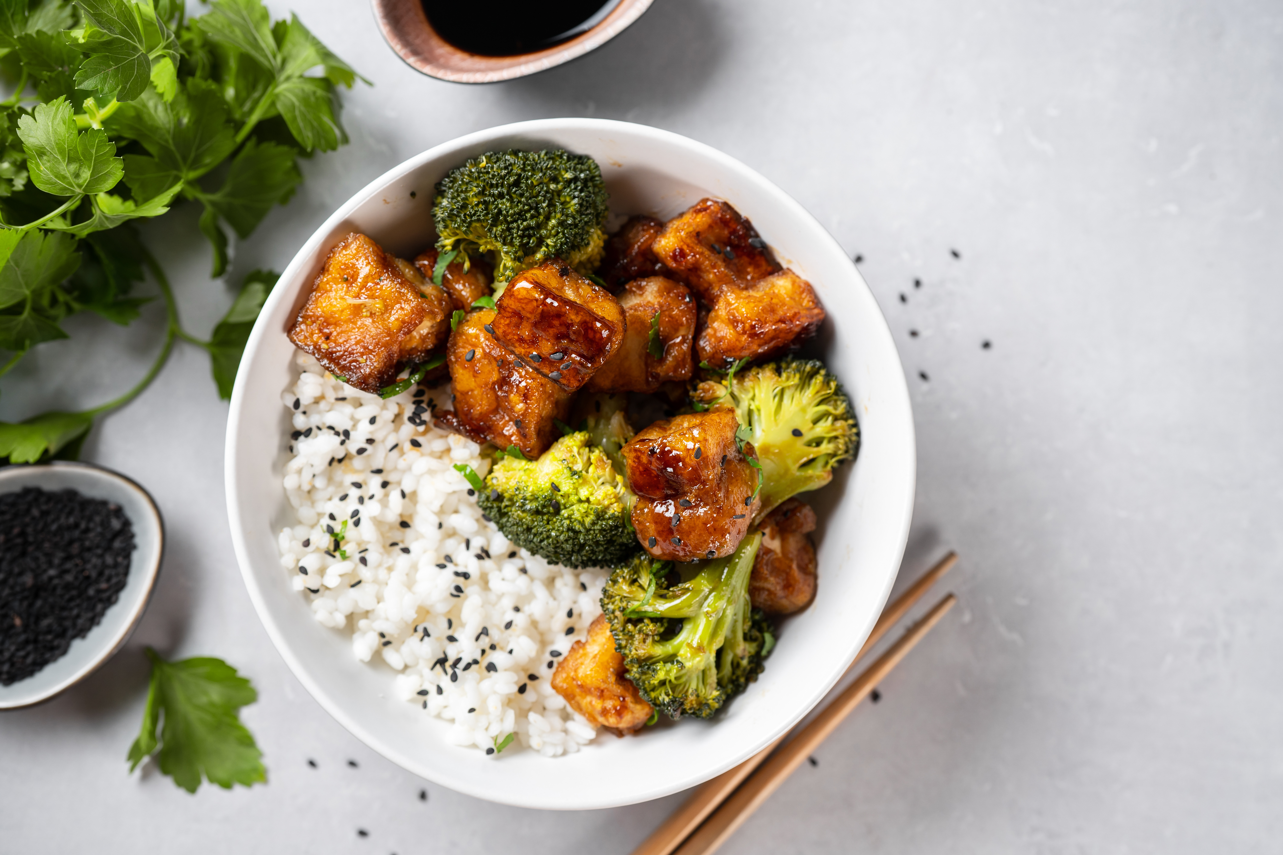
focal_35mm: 50
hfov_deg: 39.6
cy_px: 428
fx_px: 1782
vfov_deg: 27.0
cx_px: 642
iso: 200
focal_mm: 50
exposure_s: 1/60
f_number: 4
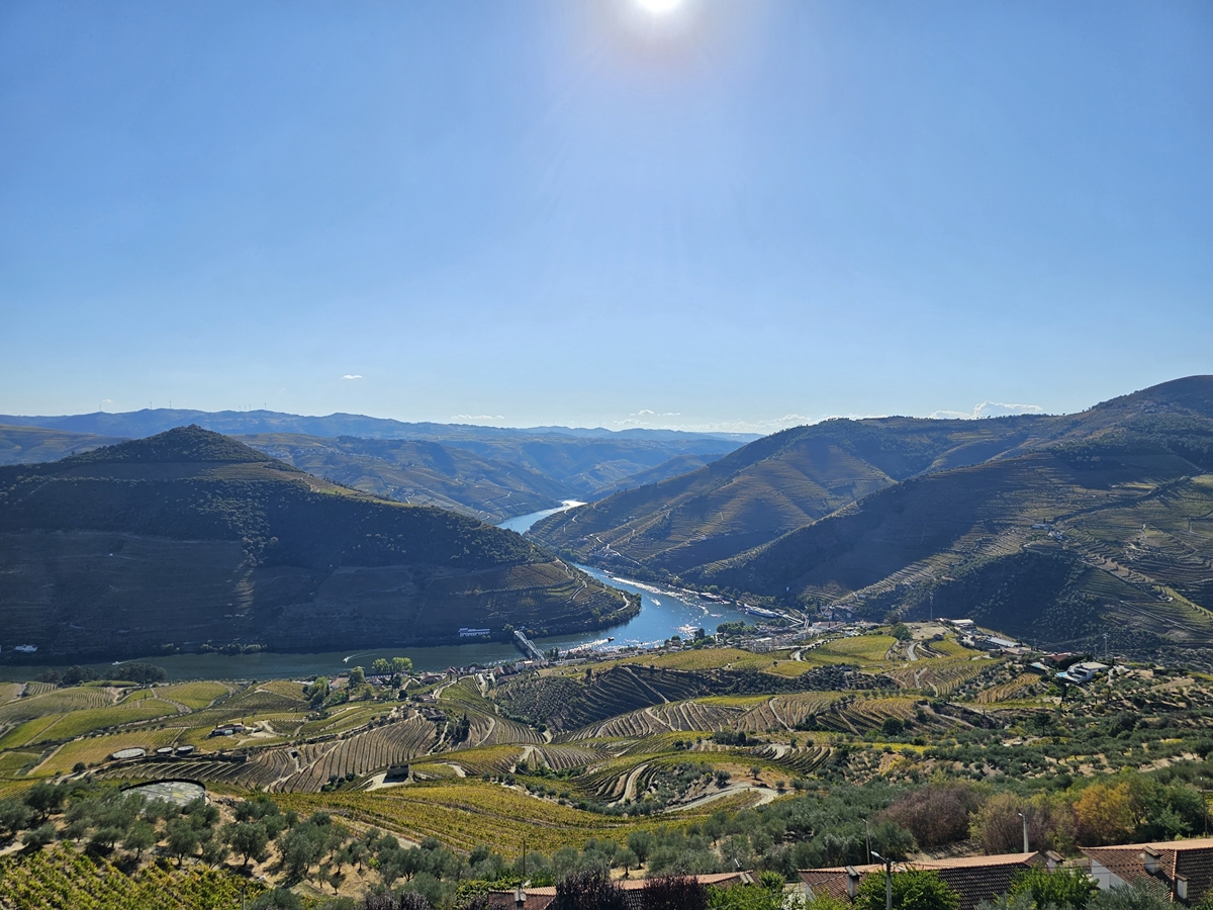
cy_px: 455
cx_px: 606
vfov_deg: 58.9
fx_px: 806
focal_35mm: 23
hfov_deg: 73.9
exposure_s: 1/1704
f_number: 1.7
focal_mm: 6.3
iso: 10
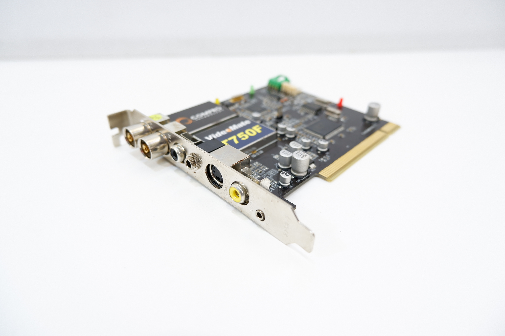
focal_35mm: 23
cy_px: 168
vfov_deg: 55.0
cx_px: 252
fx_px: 322
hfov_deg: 76.1
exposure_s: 1/75
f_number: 3.5
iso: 200
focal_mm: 15.2
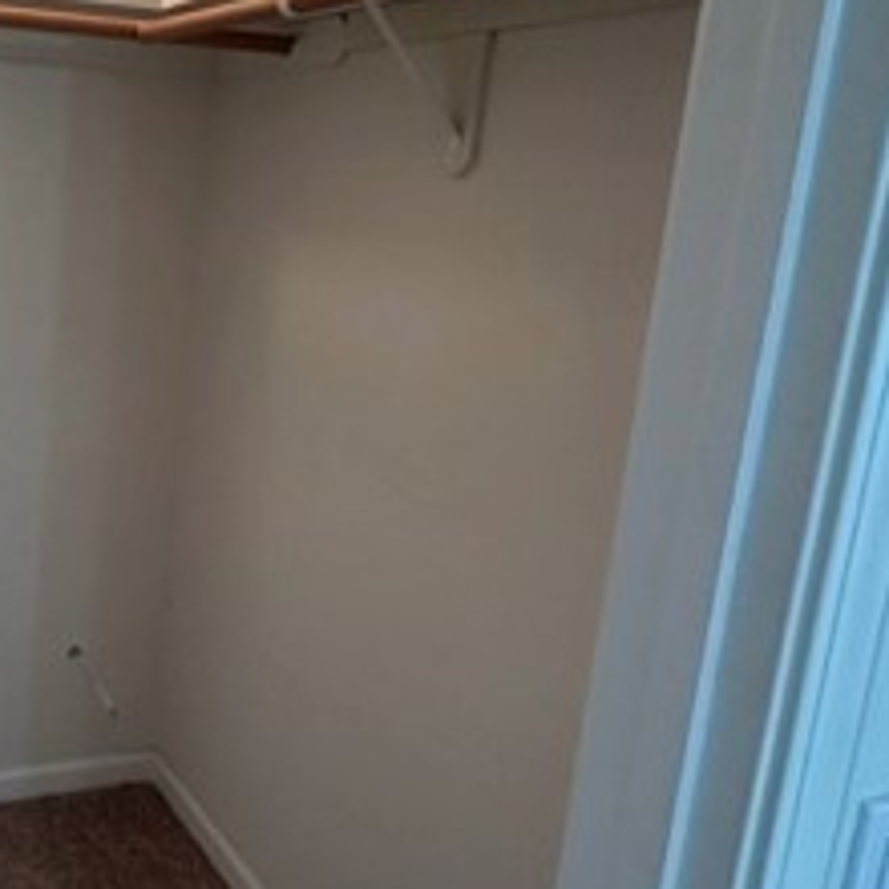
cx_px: 12
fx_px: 1046
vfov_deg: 45.7
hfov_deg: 40.6
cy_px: 343
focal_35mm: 36
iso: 250
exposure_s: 1/120
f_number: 2.2
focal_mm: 2.22
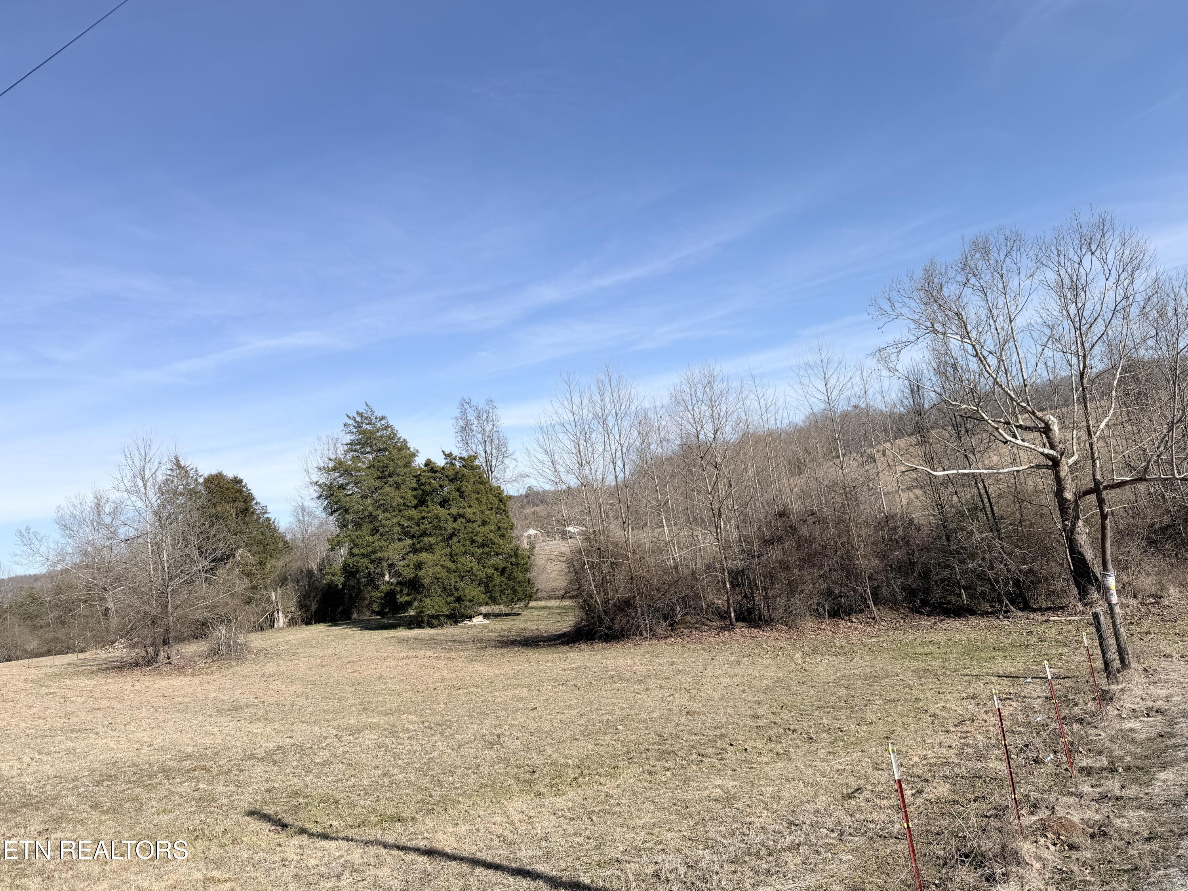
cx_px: 594
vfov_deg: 56.8
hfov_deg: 71.6
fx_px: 824
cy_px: 446
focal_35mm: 24
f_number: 1.78
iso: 80
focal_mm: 6.76
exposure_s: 1/3425
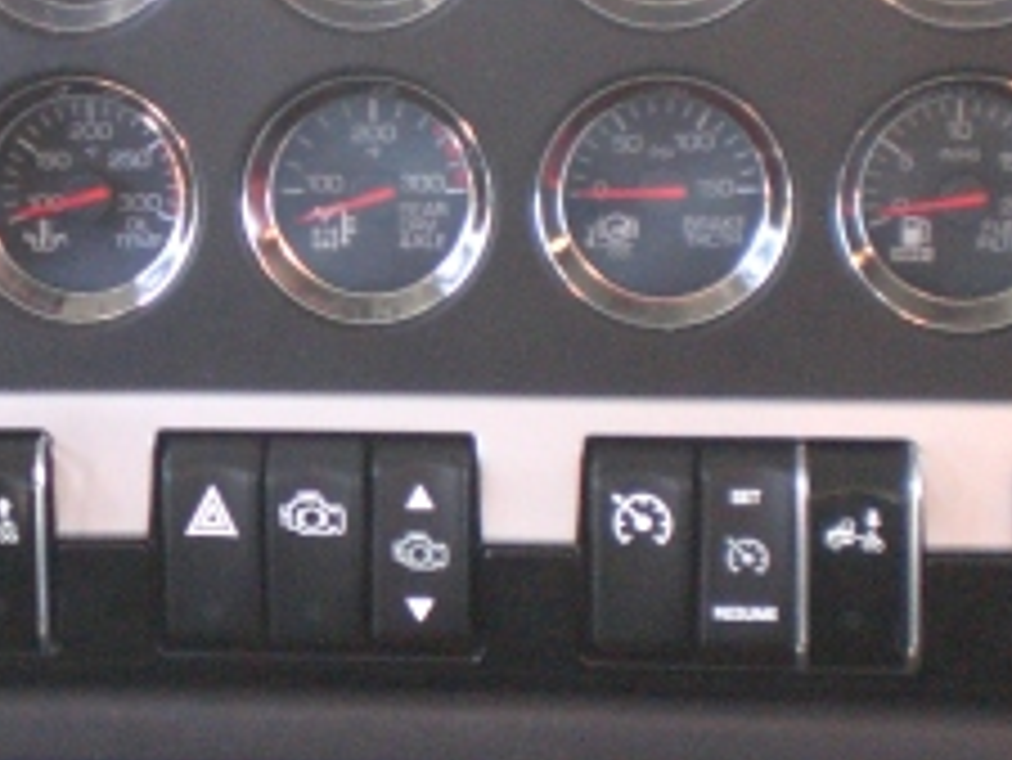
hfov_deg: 18.1
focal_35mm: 108
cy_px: 180
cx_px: 243
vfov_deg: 13.7
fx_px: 3159
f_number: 3.1
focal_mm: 6.3
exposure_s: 1/80
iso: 400
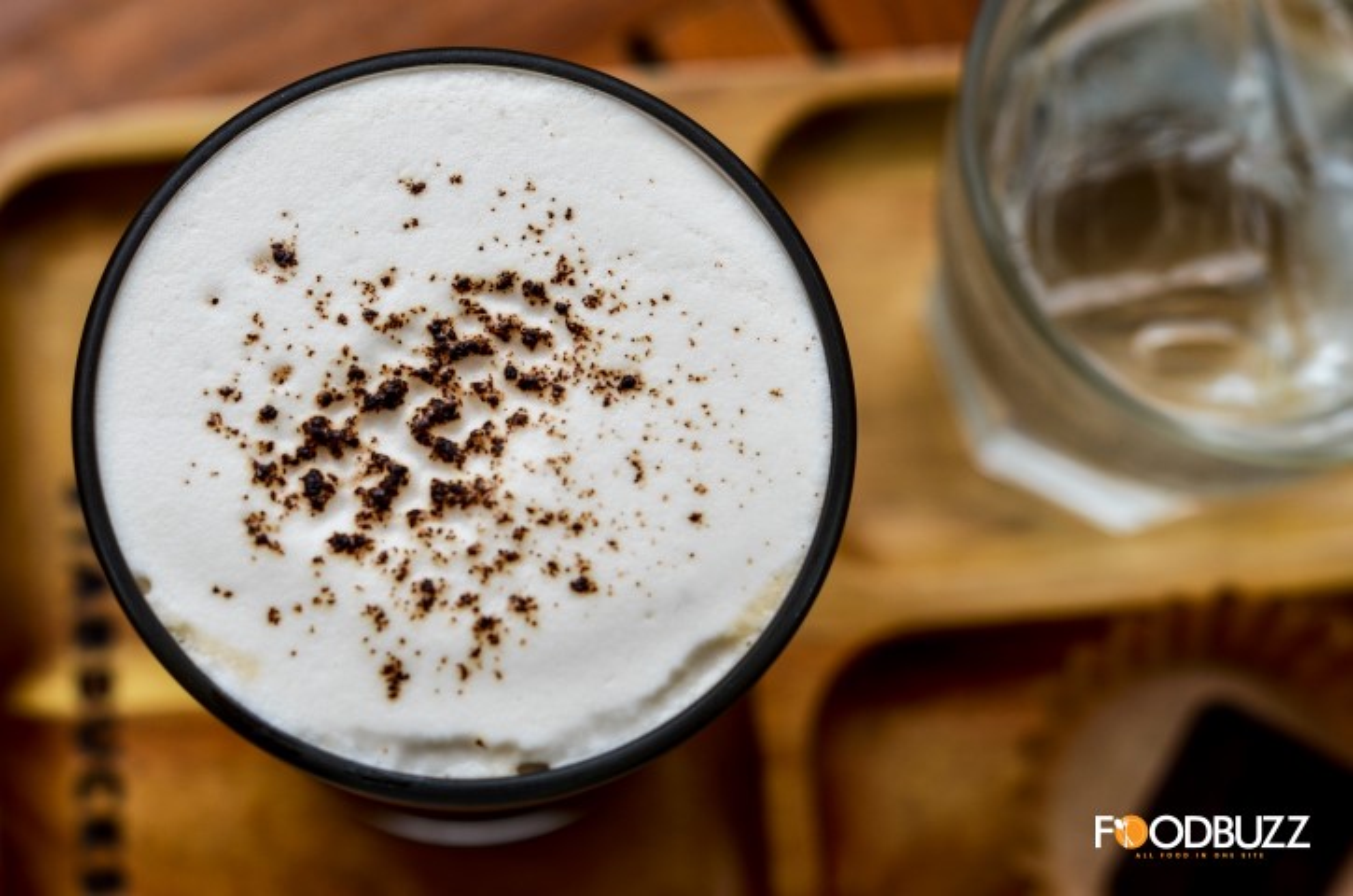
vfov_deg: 18.1
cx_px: 676
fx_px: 2813
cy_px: 448
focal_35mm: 75
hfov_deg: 27.0
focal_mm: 50
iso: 100
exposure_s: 1/500
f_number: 3.5
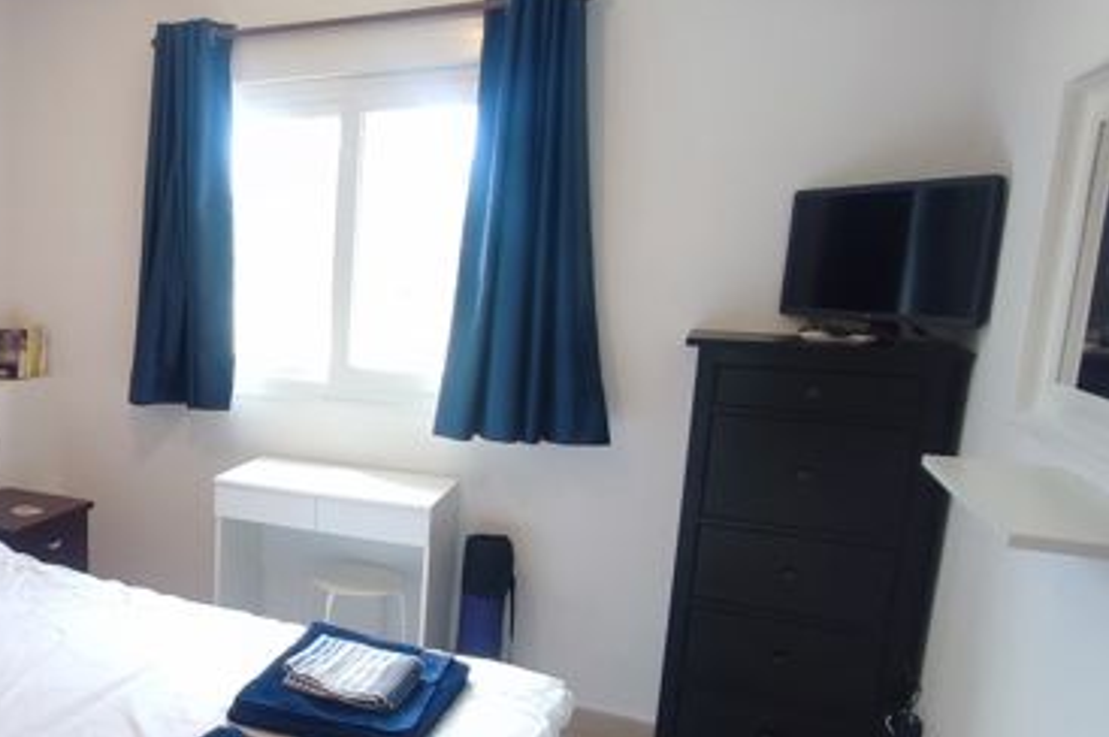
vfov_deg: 40.9
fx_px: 985
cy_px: 427
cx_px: 98
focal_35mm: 32
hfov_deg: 51.4
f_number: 2.2
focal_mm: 1.65
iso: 172
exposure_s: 1/100
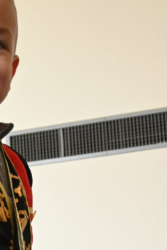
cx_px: -36
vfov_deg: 18.4
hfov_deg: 12.6
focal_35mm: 106
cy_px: 281
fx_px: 739
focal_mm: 22.5
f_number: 4
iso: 640
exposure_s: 1/125
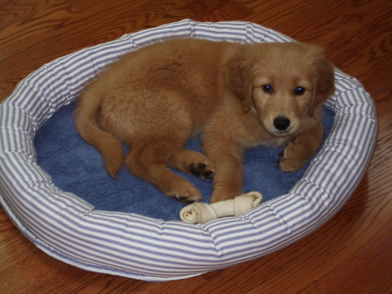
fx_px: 1189
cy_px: 147
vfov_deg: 14.1
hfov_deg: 18.7
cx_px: 196
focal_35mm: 105
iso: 200
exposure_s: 1/60
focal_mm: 17.4
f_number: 4.8
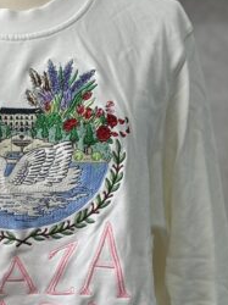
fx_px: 976
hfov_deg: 13.2
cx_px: 39
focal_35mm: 111
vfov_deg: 17.4
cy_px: 289
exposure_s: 1/128
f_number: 1.6
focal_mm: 5.96
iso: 25
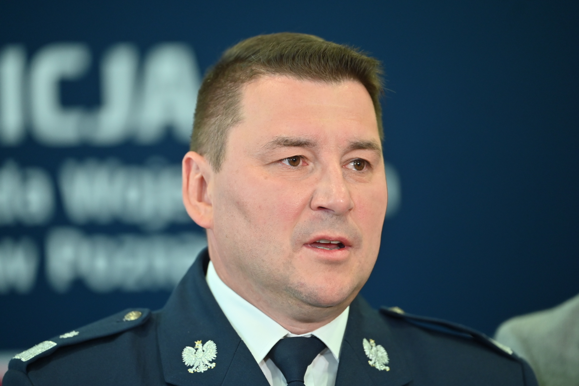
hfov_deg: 13.7
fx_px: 2412
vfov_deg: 9.1
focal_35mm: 150
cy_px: 193
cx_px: 290
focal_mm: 150
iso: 1250
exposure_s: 1/200
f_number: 2.8
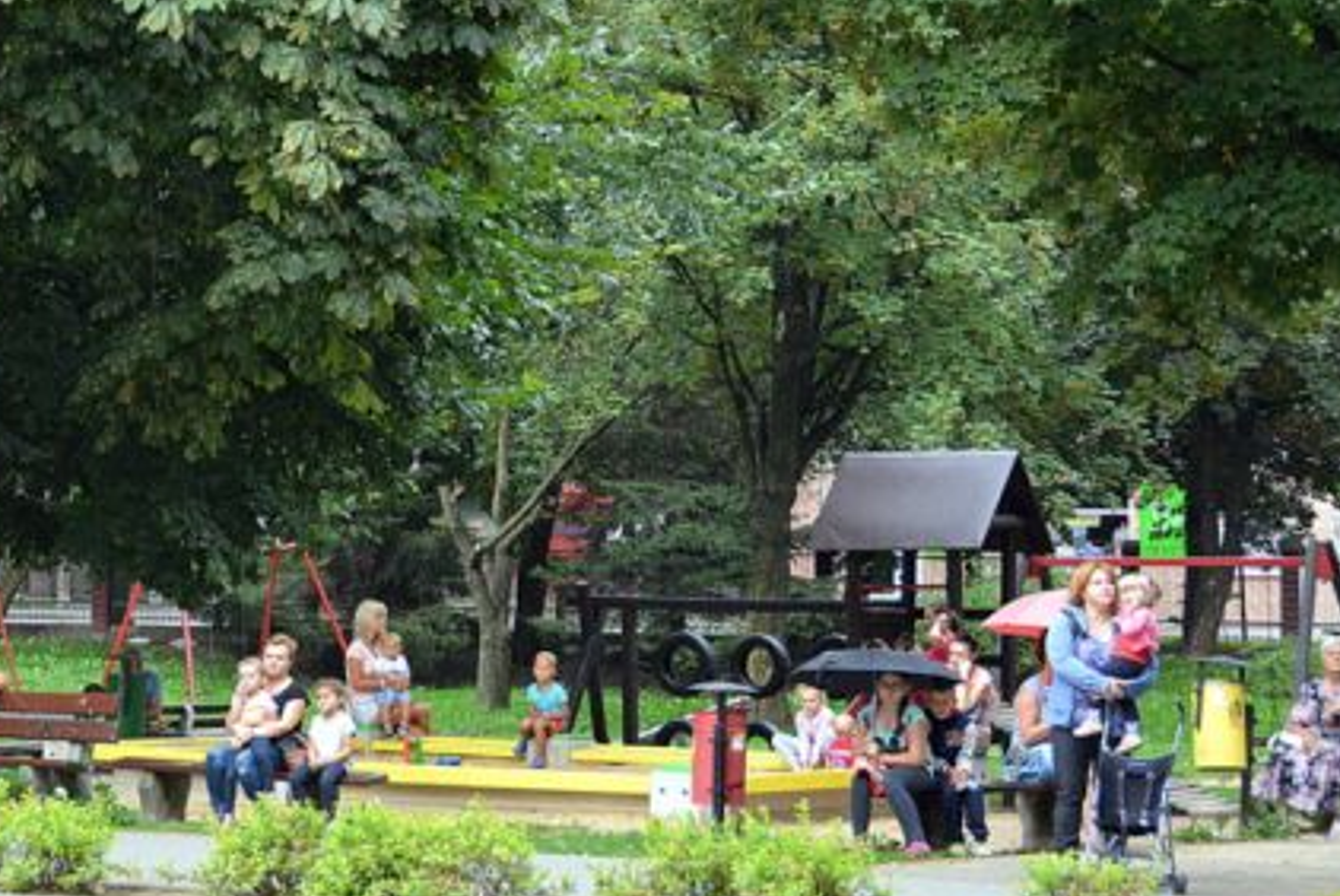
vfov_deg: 10.4
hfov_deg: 15.5
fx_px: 4917
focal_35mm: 132
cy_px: 458
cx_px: 446
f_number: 4.8
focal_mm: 62
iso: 1600
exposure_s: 1/250
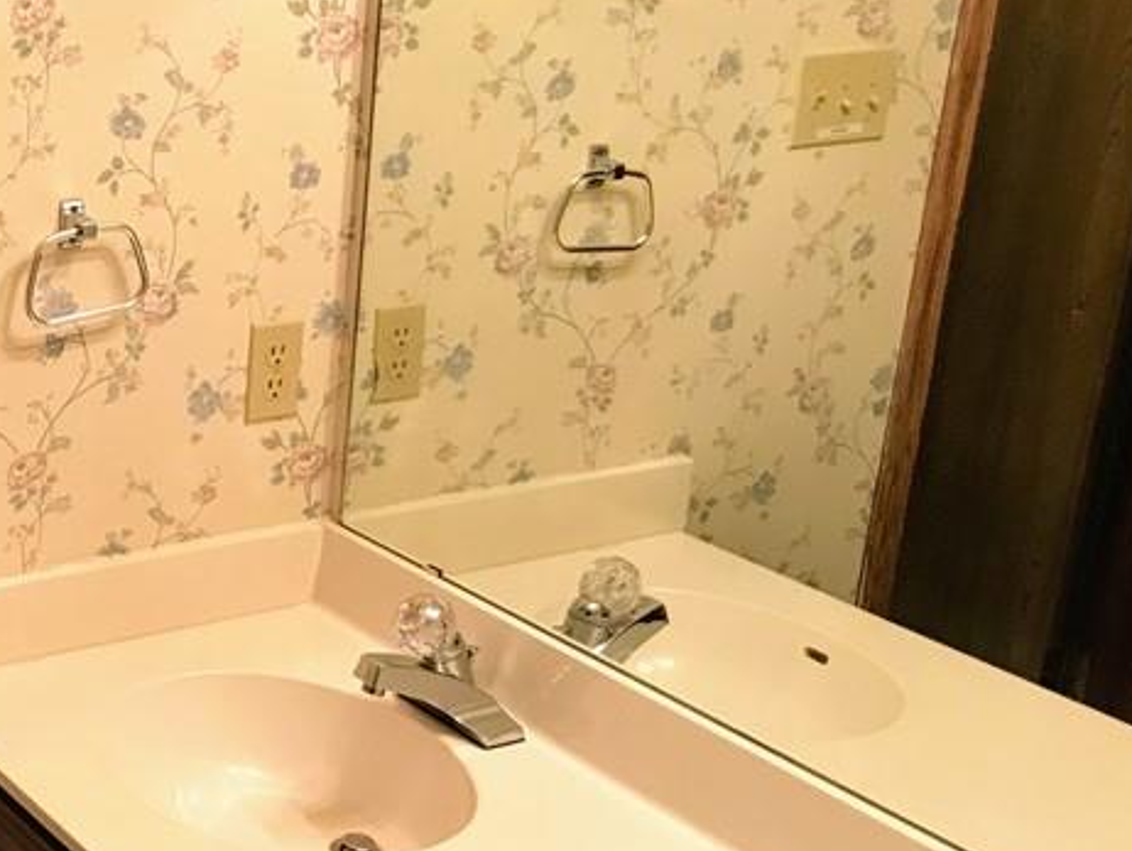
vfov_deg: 23.4
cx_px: -32
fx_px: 2029
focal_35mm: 62
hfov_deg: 28.9
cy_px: 643
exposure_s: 1/15
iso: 50
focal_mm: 3.99
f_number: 1.8
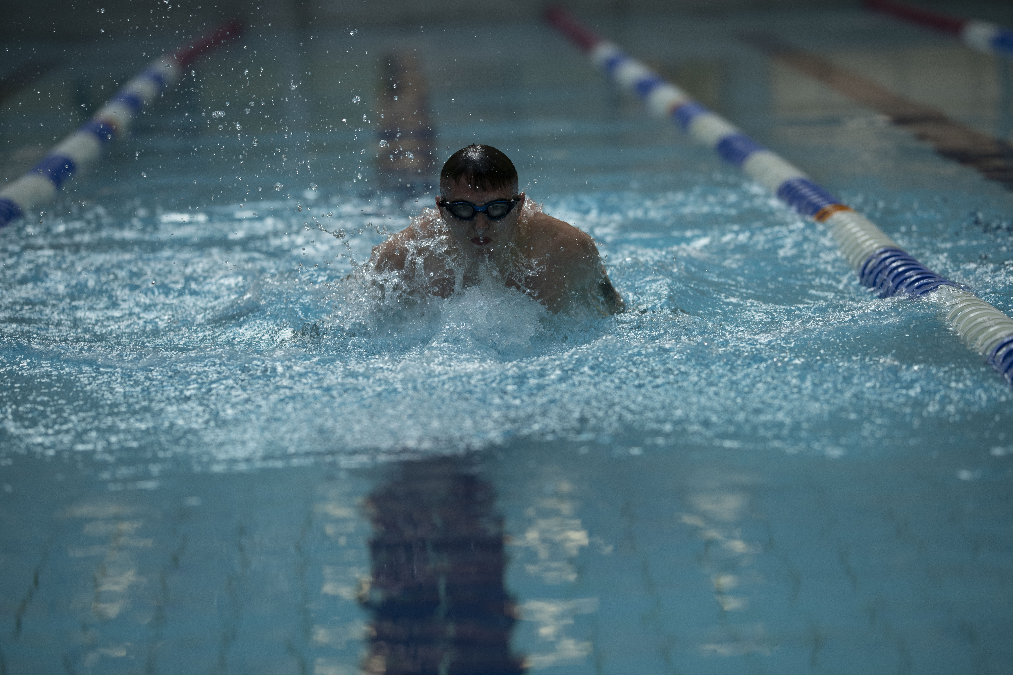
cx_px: 506
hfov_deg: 15.2
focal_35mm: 135
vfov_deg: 10.2
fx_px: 3798
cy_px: 338
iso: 400
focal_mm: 135
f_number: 2
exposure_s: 1/1000
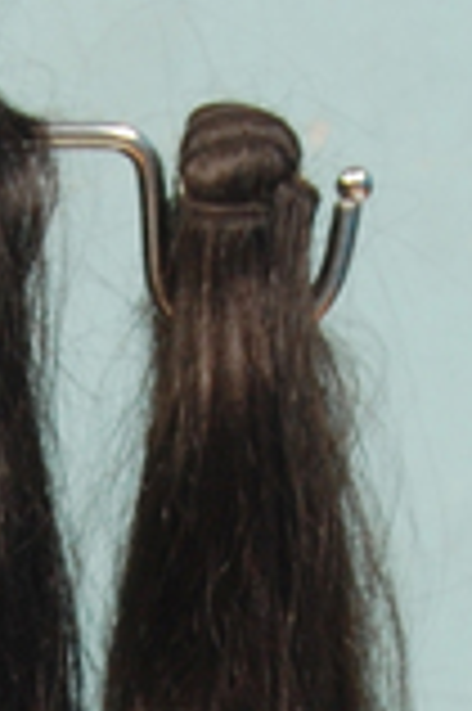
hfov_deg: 6.0
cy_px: 1287
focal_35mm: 228
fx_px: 4494
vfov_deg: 8.7
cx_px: -45
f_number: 8
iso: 400
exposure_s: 1/125
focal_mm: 32
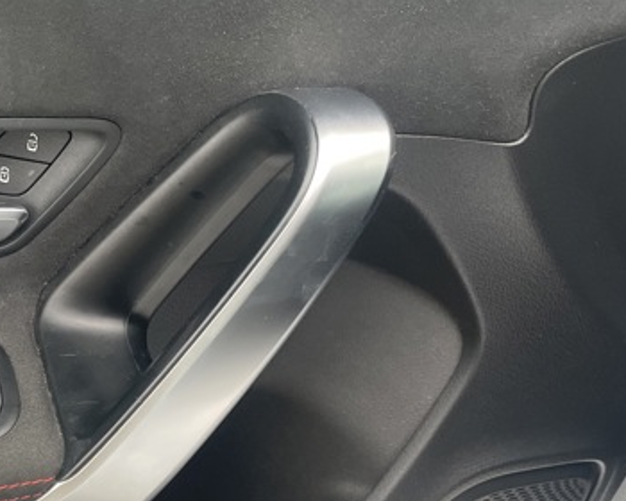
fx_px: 1075
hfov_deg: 31.3
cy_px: 277
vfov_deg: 26.2
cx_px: 91
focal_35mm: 58
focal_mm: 4.2
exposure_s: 1/110
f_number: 1.6
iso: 125
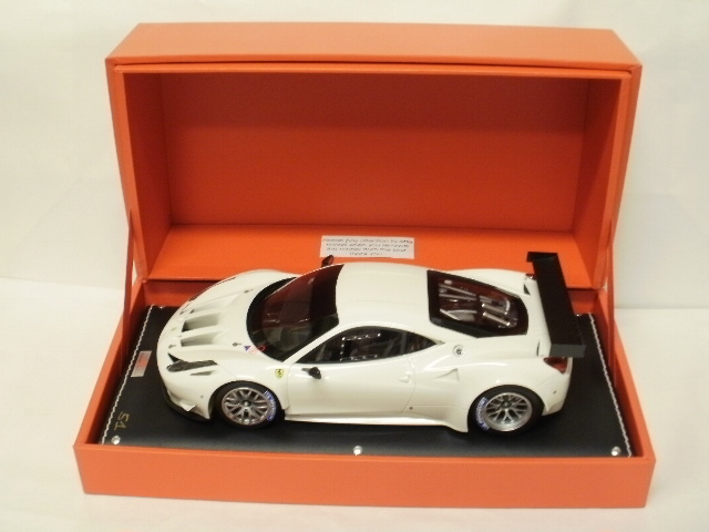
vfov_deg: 32.9
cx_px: 354
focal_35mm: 44
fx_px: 901
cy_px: 266
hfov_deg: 42.9
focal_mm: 7.7
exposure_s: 1/6
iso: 125
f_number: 4
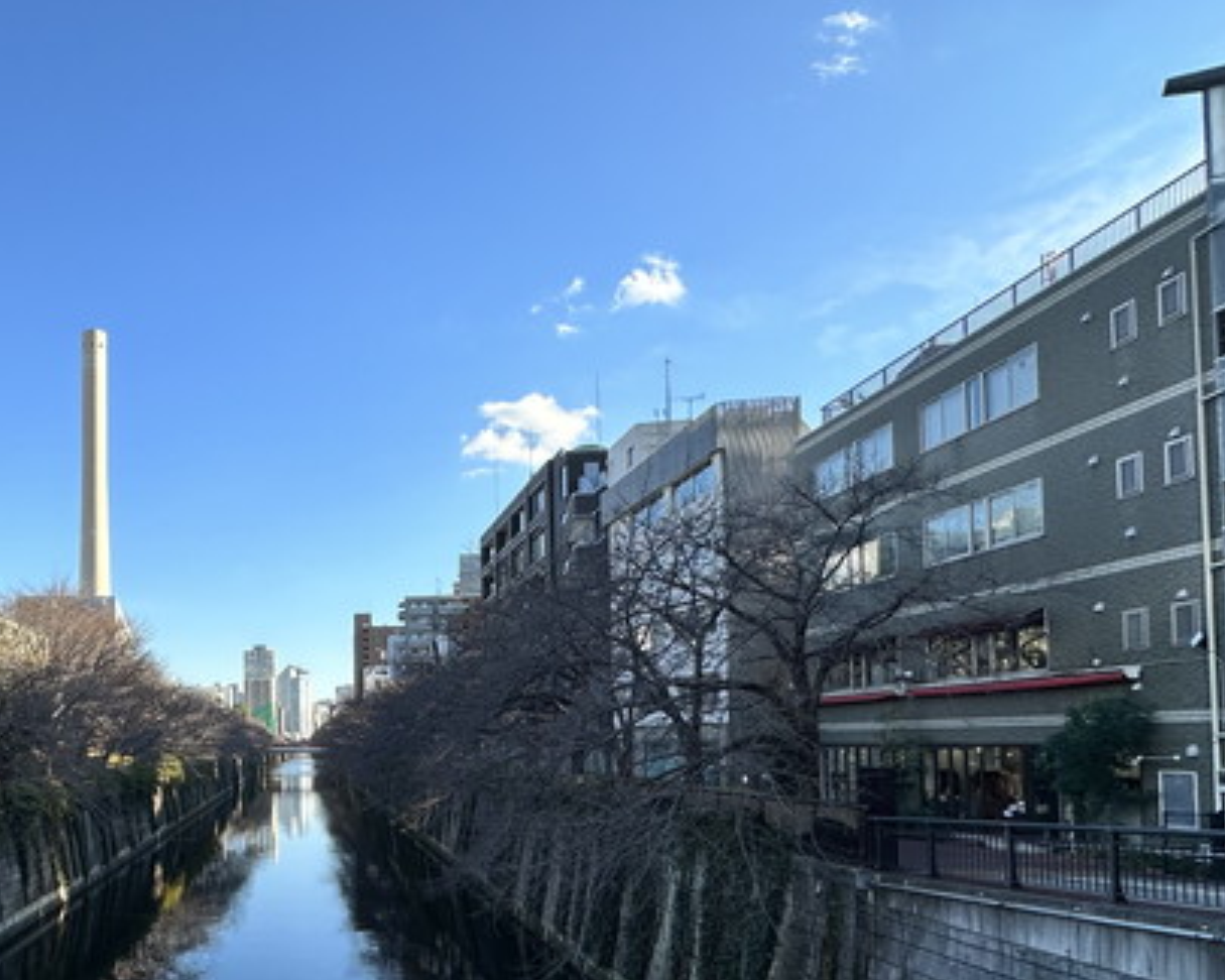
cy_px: 708
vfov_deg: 51.4
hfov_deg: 59.0
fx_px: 979
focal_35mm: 27
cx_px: 242
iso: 40
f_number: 2.2
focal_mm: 2.22
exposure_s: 1/875
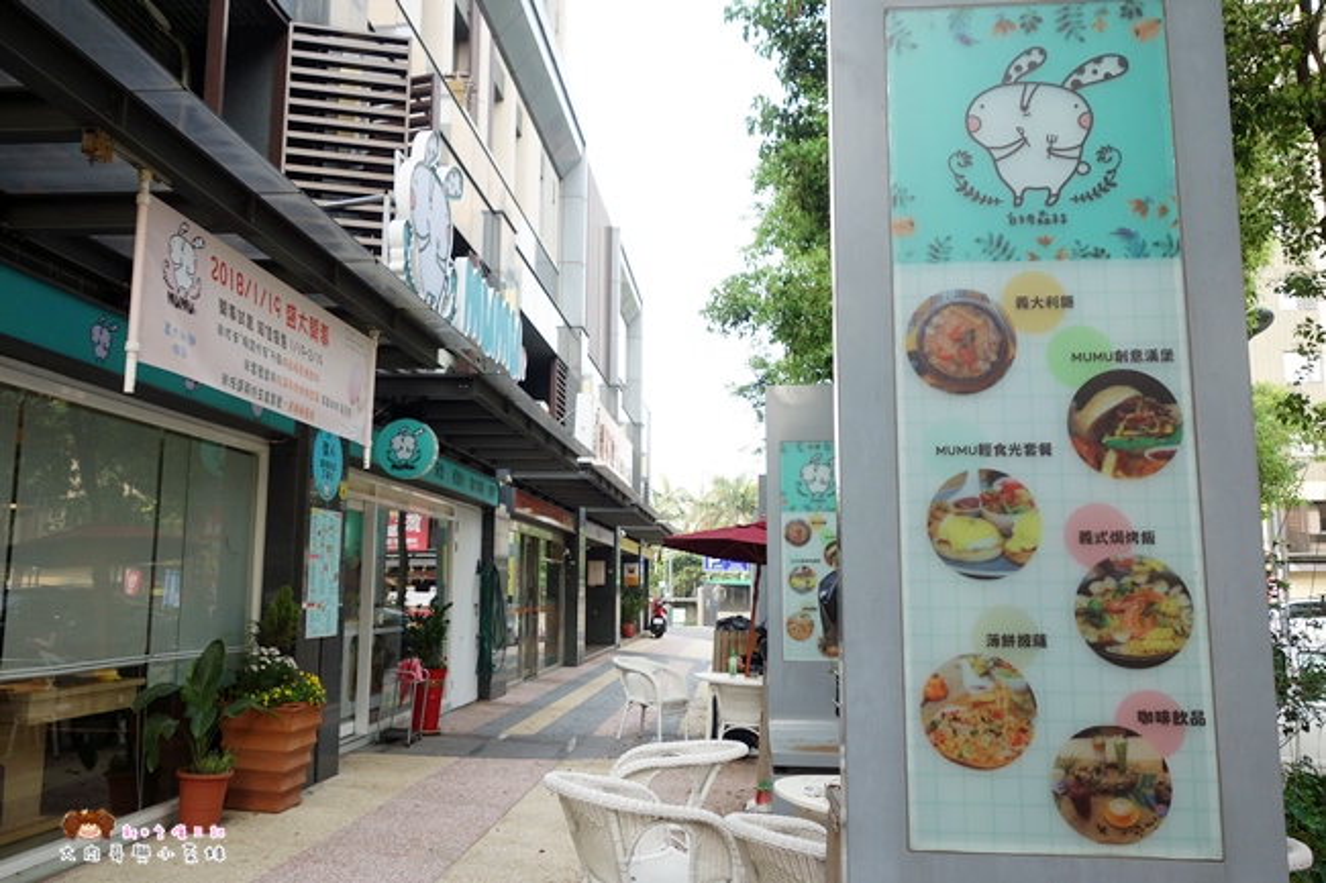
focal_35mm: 28
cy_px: 442
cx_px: 663
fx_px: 1031
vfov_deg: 46.4
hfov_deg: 65.5
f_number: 3.5
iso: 125
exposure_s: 1/160
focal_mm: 10.4
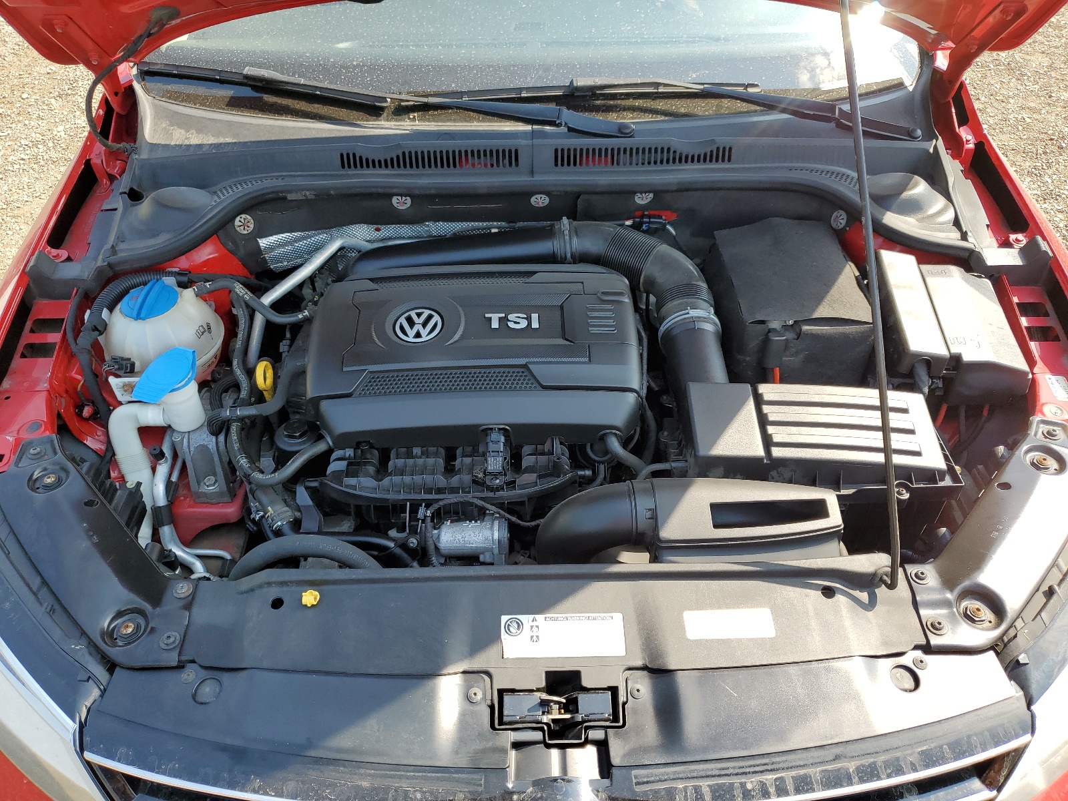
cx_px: 534
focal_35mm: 26
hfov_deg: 67.3
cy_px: 400
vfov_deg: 53.1
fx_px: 802
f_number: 1.5
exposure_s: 1/714
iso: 50
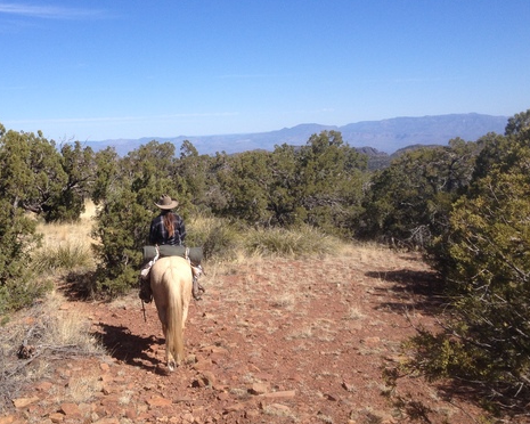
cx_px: 187
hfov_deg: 39.2
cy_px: 166
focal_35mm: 47
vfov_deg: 32.0
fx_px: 737
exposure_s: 1/1783
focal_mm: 4.28
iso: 50
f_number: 2.4
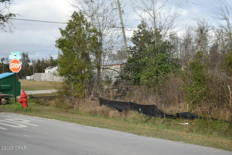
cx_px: 116
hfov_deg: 33.4
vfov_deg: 22.6
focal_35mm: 60
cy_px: 78
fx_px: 387
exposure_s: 1/160
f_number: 6.3
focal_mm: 40
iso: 100
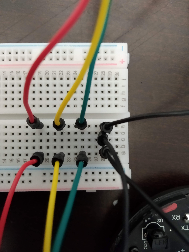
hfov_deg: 53.1
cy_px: 126
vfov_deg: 67.3
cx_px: 94
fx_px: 189
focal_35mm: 26
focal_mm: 3.82
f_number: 2.2
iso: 1000
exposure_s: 1/14
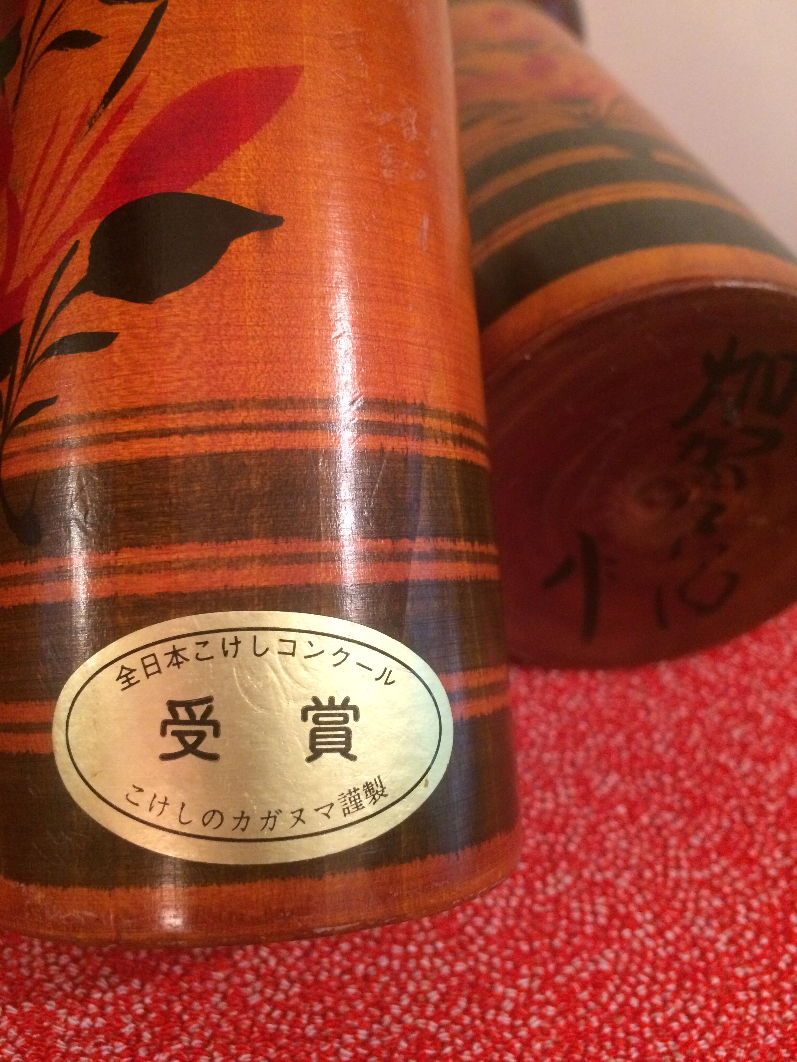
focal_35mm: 29
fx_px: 890
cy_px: 531
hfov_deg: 48.2
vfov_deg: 61.7
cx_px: 398
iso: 320
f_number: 2.2
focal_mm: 4.15
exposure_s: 1/25
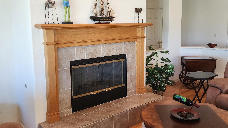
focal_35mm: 37
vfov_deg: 32.0
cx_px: 116
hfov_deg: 54.0
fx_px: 224
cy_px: 57
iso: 125
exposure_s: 1/120
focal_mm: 5.4
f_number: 1.8
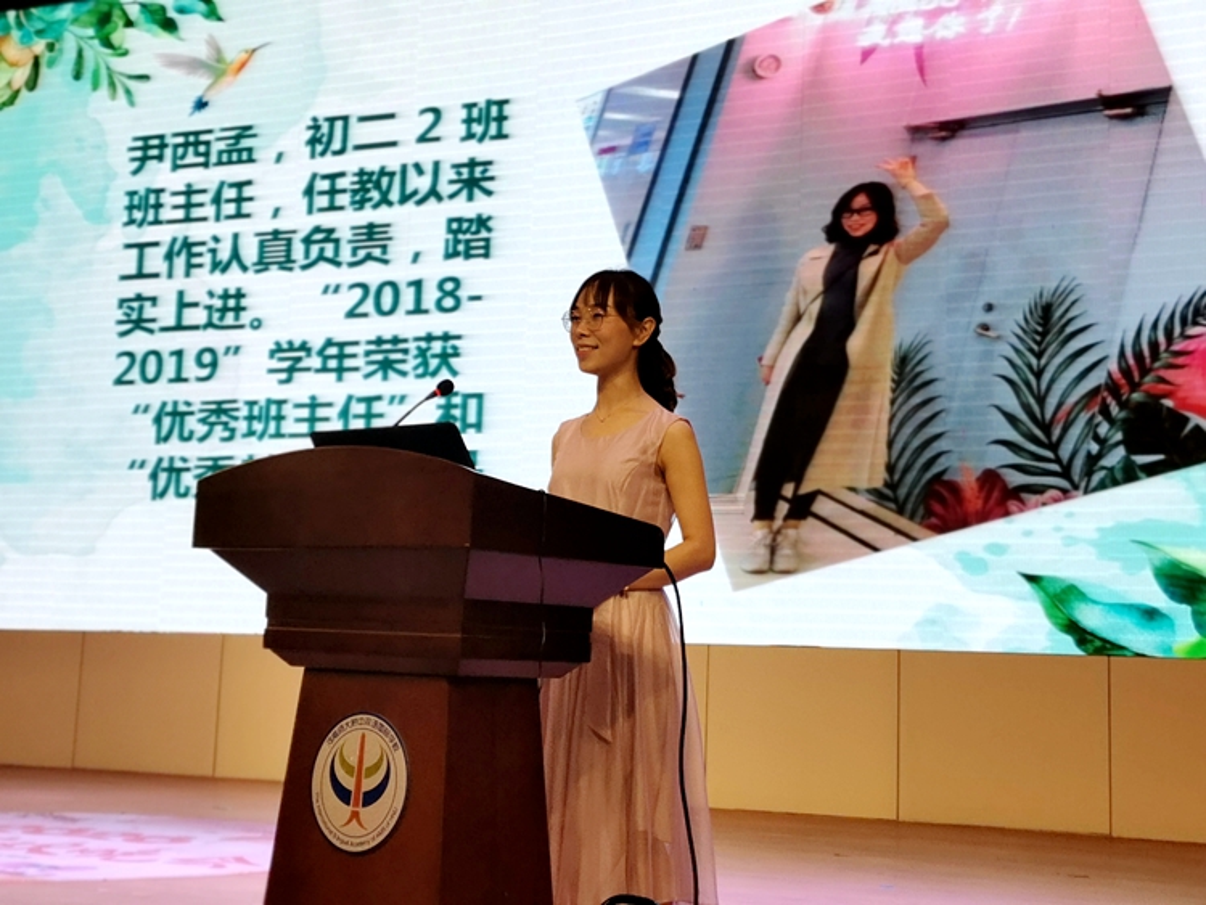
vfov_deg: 28.6
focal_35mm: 51
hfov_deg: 37.5
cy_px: 452
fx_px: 1777
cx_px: 603
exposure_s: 1/100
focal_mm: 4.75
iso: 50
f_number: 2.4
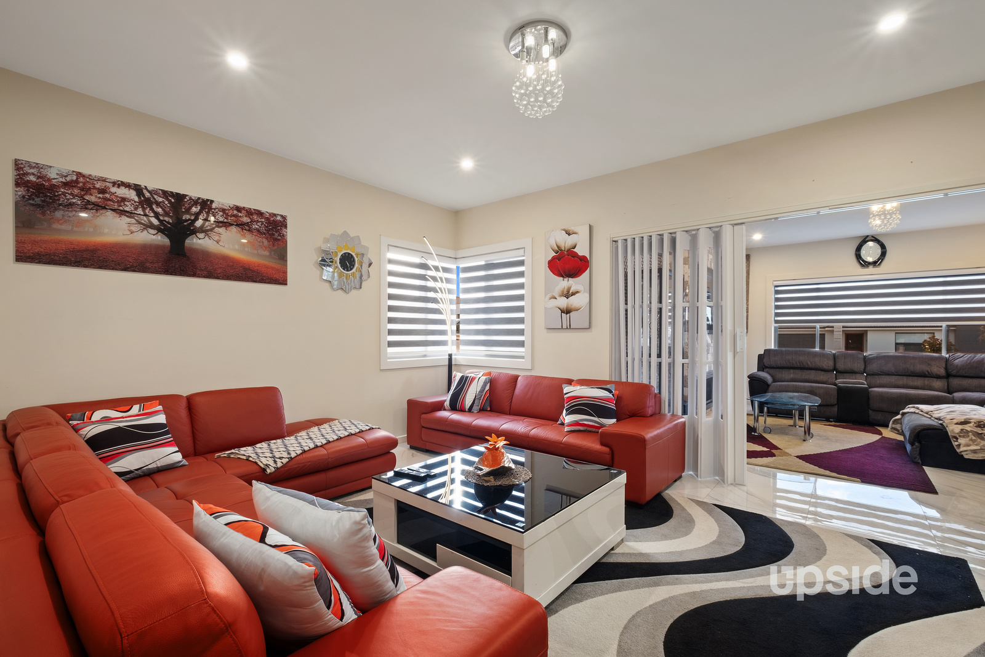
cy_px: 328
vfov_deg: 77.3
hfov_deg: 100.4
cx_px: 492
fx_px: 410
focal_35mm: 15
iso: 320
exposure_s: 1
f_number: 11
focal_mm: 10
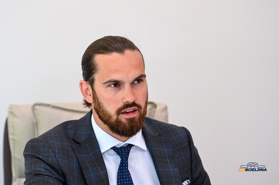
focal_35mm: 162
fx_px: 1254
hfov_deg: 12.7
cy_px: 92
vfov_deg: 8.5
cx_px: 140
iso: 1250
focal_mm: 135
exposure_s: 1/320
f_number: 2.8
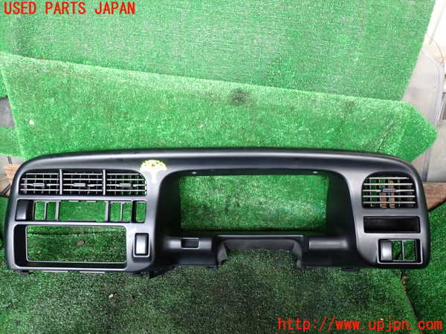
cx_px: 223
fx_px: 387
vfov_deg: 46.8
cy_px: 167
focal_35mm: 30
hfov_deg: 60.0
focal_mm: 5.4
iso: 320
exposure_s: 1/30
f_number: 2.3
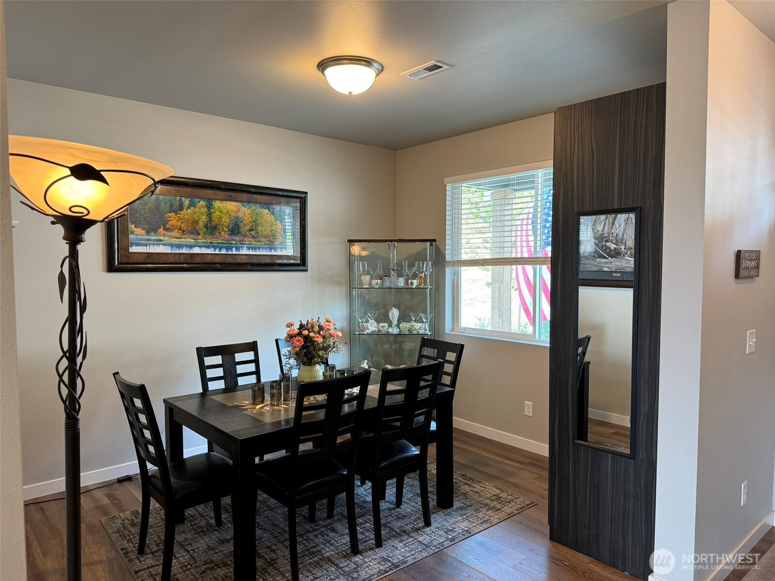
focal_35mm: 24
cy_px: 290
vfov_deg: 56.8
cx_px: 388
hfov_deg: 71.6
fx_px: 537
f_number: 1.78
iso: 200
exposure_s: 1/60
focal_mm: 6.76
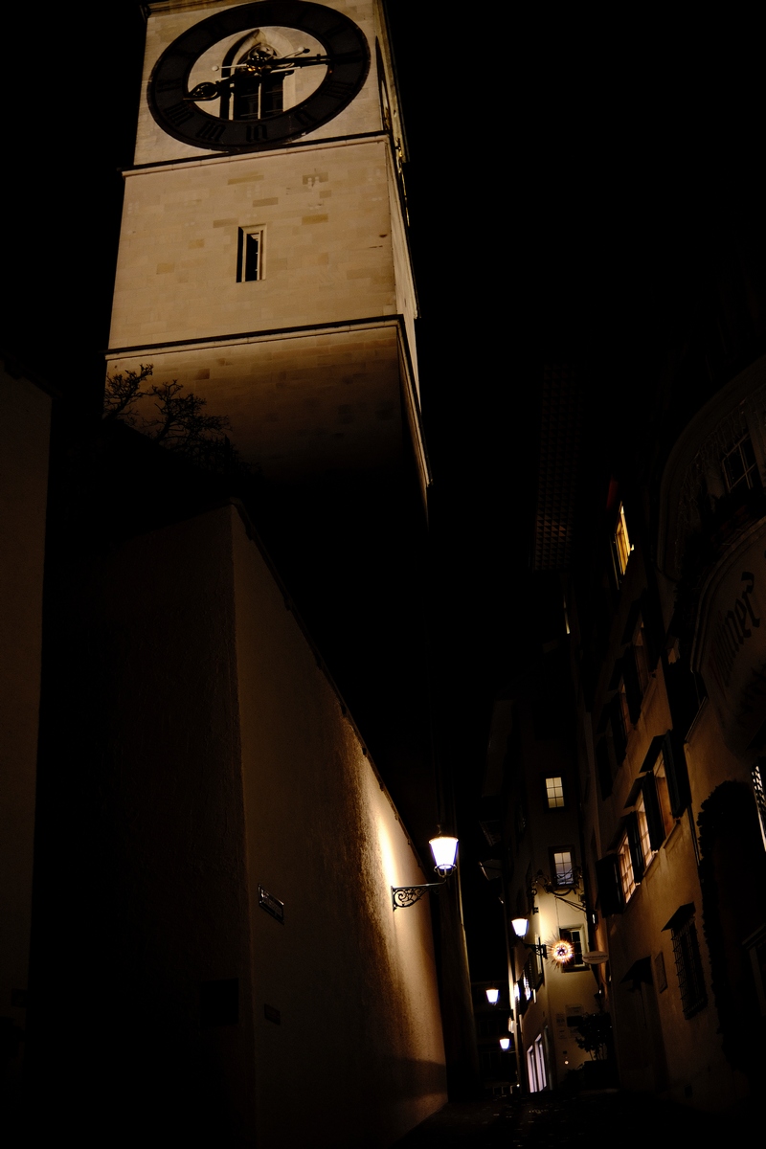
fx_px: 1117
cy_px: 574
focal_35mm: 35
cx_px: 383
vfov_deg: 54.4
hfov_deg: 37.9
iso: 160
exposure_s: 1/8
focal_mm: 23
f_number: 1.4
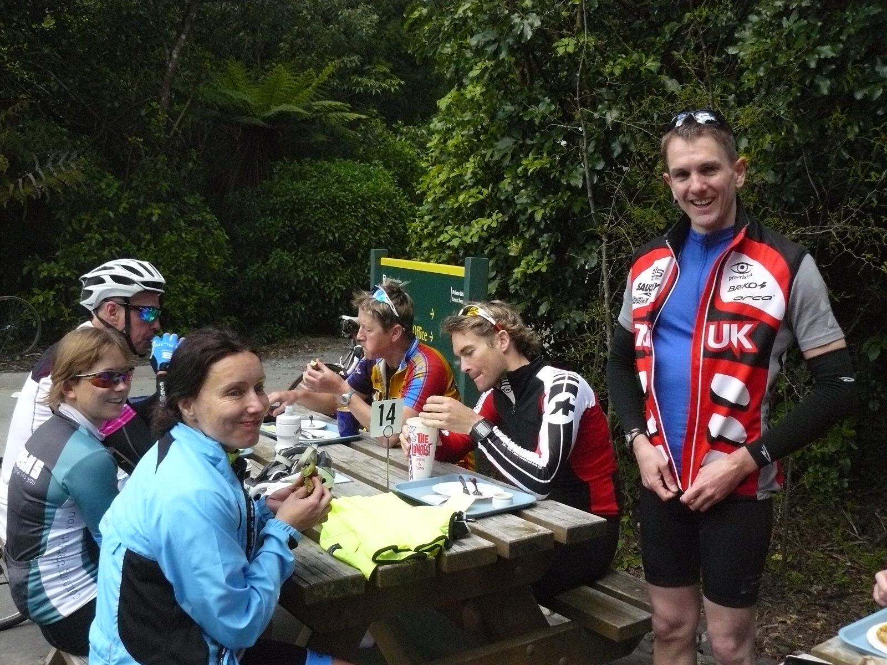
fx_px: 922
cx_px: 444
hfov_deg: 51.4
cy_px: 332
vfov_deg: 39.7
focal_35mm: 36
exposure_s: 1/1000
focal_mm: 6
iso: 400
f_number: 3.2
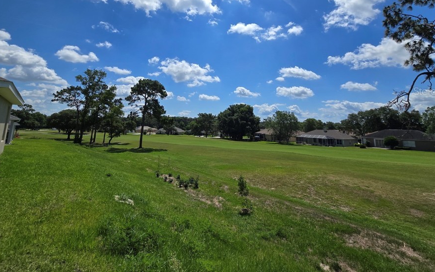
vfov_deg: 69.2
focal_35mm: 16
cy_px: 91
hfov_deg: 97.8
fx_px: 190
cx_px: 208
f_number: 2.2
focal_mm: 2.2
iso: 50
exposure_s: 1/5116
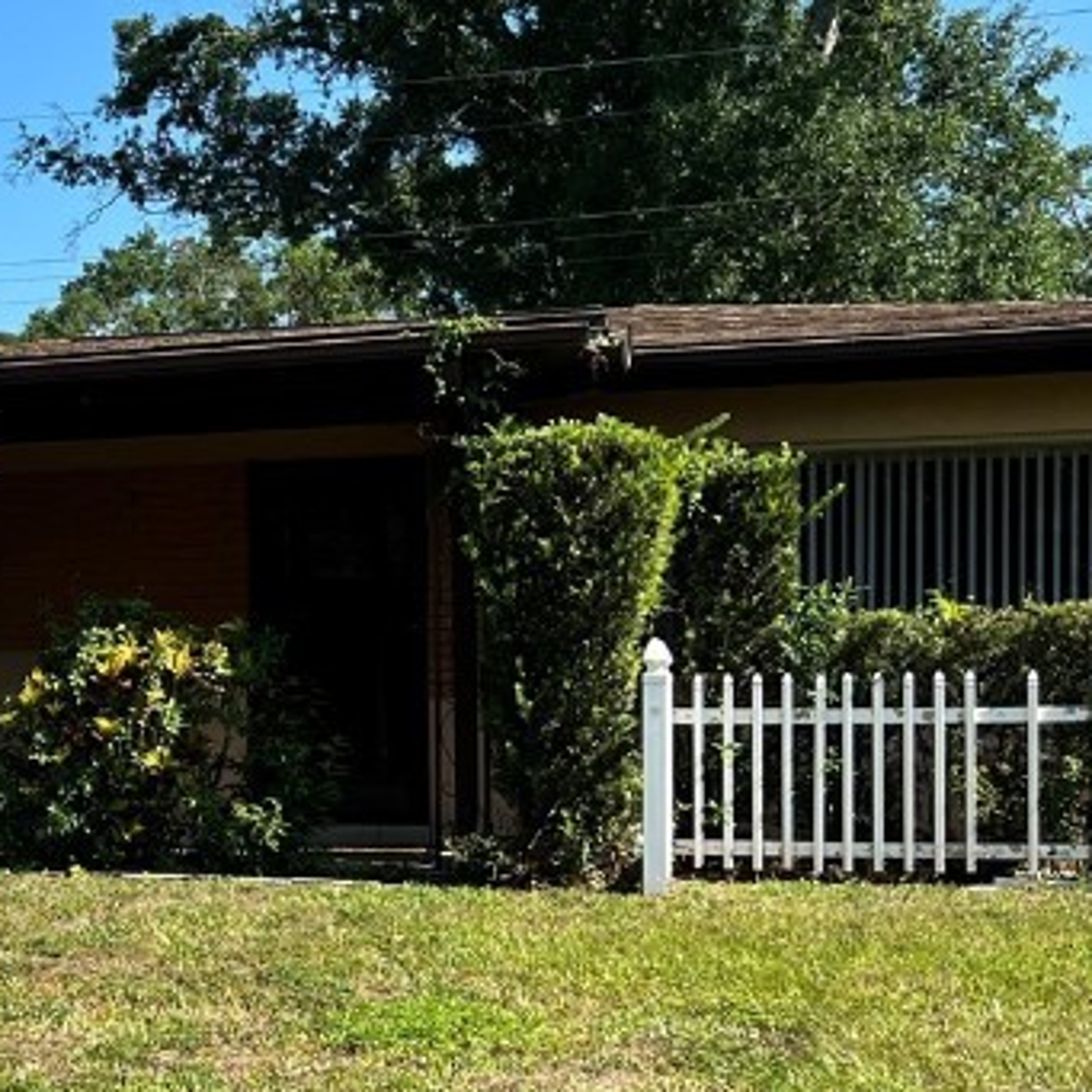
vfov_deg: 24.9
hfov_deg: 23.3
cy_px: 740
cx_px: -151
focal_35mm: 69
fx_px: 2463
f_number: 1.5
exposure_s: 1/2571
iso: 50
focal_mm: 5.7
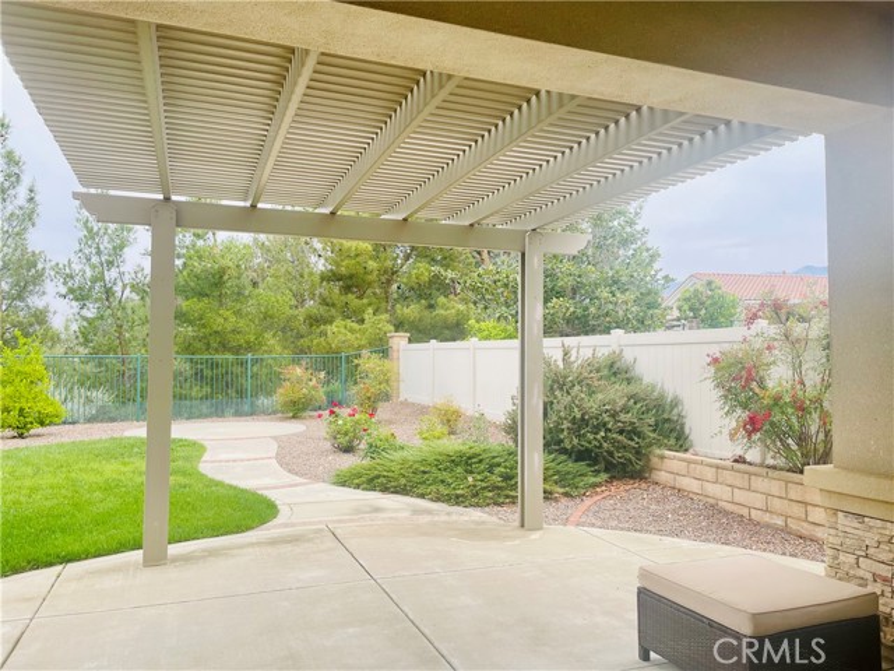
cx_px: 447
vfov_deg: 53.1
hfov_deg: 67.3
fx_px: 671
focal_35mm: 26
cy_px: 336
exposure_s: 1/654
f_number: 1.6
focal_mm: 4.2
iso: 50
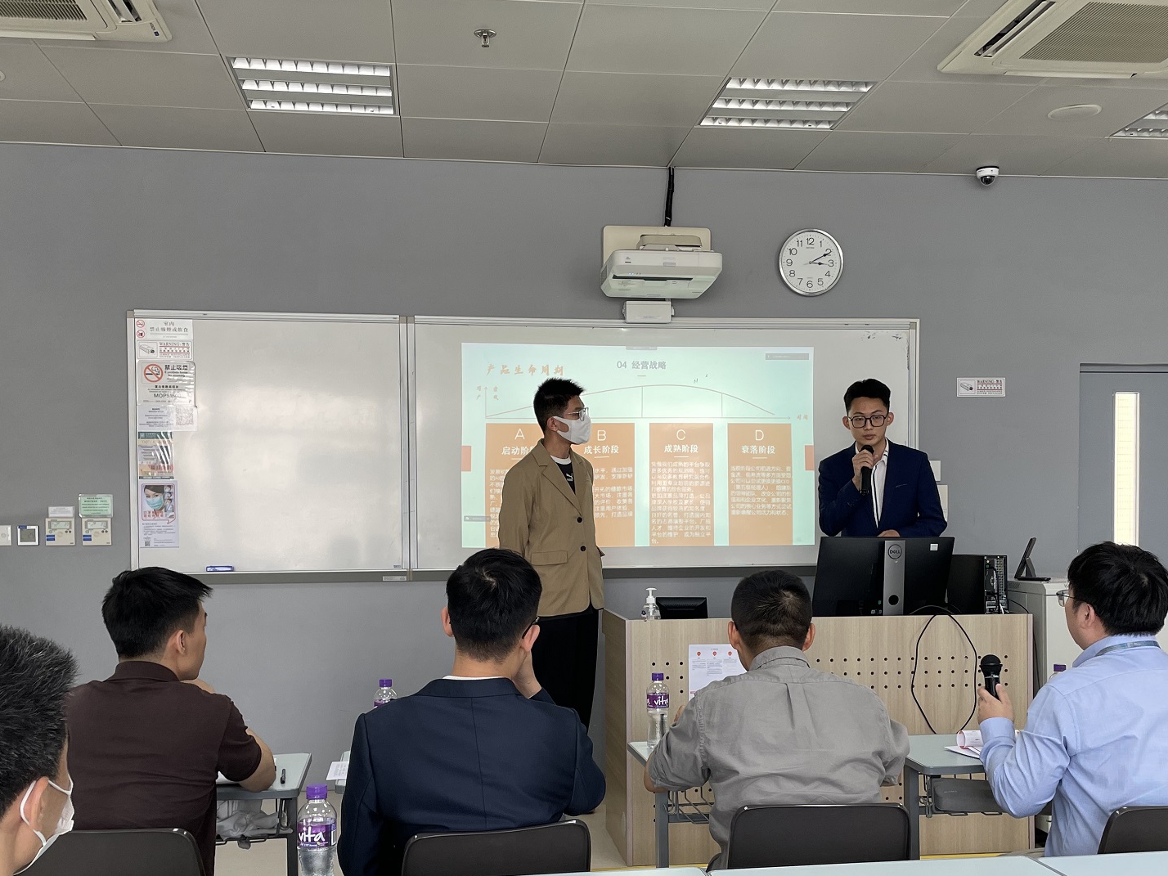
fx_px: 1248
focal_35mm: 37
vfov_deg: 38.4
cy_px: 555
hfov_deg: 50.1
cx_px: 607
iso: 64
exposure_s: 1/100
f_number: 1.6
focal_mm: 4.2
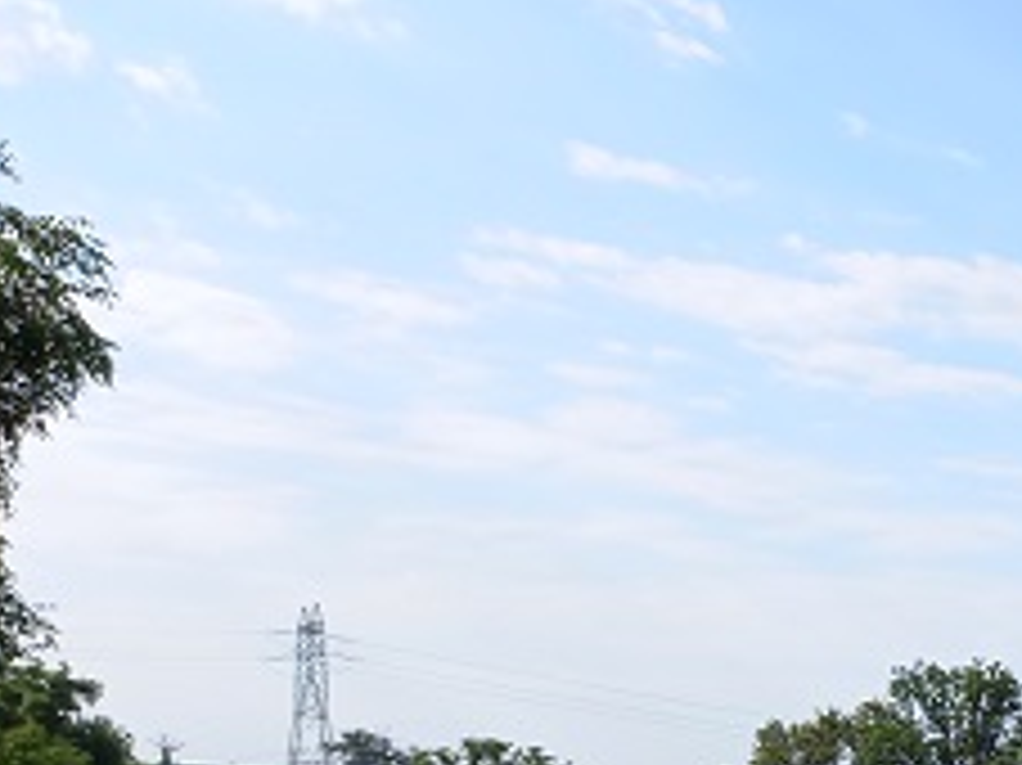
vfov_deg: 15.7
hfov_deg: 18.8
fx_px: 2597
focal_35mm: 88
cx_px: 1661
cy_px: 1058
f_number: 2
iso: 25
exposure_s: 1/565
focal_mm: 4.6
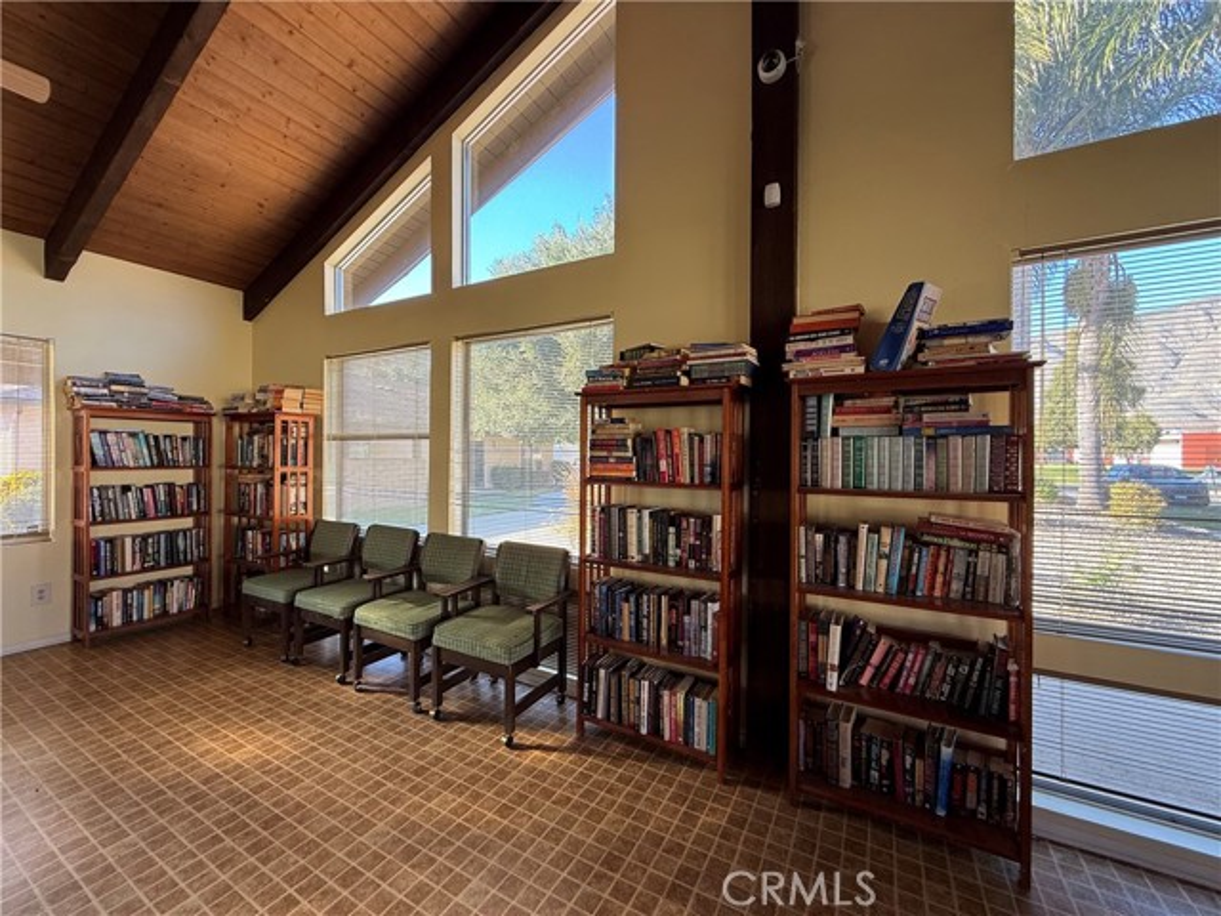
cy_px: 458
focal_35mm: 14
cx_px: 610
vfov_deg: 85.7
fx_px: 494
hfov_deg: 102.1
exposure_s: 1/99
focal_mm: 2.22
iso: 80
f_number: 2.2
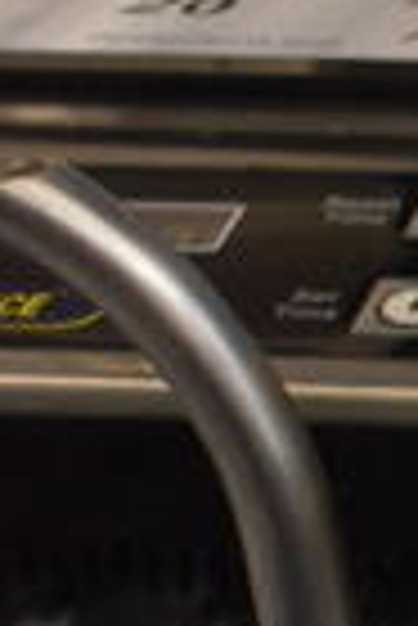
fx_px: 3422
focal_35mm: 197
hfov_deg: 6.3
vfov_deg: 10.3
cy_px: 768
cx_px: 1330
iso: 1400
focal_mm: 20
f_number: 3.8
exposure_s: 1/125
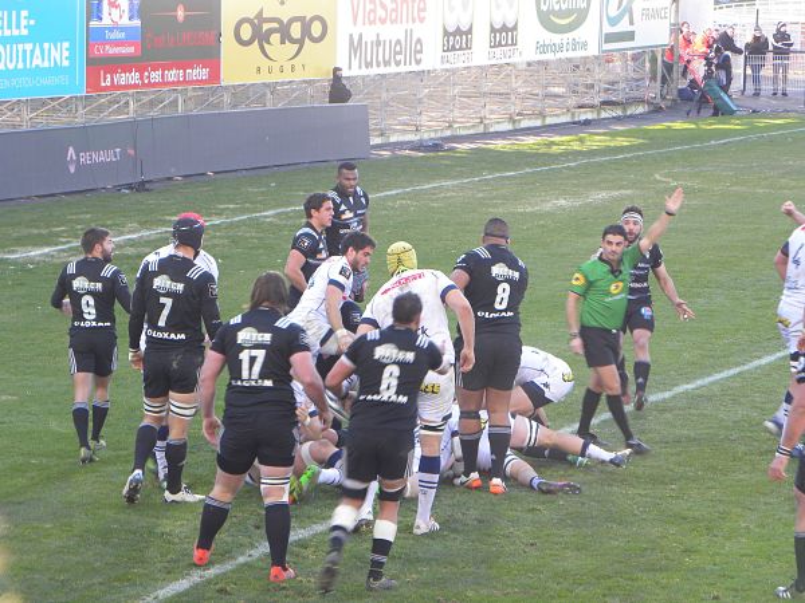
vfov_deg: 9.2
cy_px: 302
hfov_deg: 12.2
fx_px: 3767
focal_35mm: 162
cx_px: 402
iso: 64
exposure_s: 1/48.7
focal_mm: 28.8
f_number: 4.5
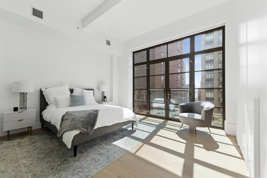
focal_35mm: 14
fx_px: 104
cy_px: 89
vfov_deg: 81.2
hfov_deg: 104.2
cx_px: 134
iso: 100
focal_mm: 14
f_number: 8
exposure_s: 1/20
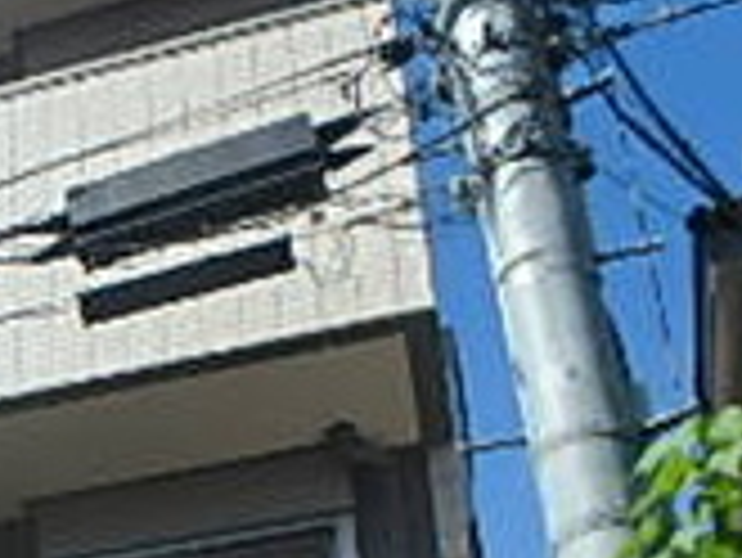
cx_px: -274
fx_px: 1909
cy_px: 884
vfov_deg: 15.1
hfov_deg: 19.9
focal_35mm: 89
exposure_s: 1/400
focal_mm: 3.7
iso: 125
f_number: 6
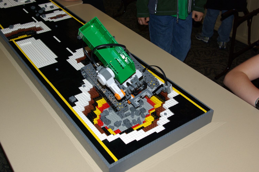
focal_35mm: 42
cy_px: 86
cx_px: 130
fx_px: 302
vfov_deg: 31.8
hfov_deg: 46.4
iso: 400
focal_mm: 28
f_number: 8
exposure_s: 1/50
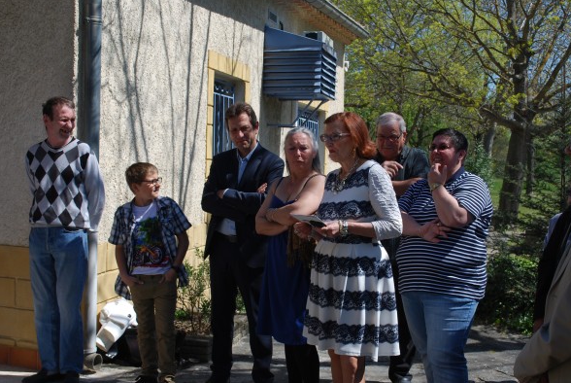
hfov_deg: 40.3
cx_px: 293
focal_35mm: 49
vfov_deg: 27.6
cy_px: 189
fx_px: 778
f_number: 7.1
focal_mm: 30
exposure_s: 1/200
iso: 100
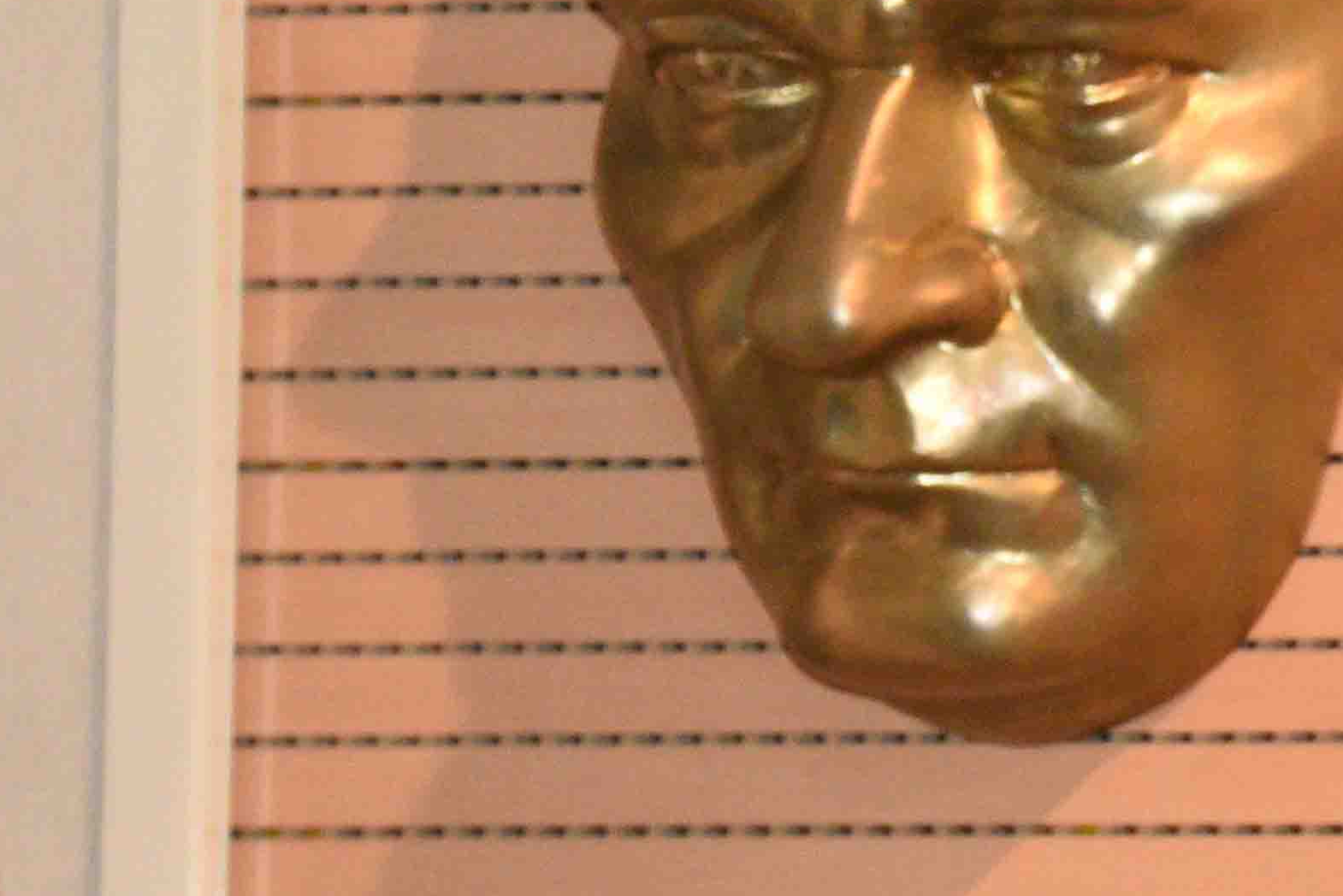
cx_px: 2798
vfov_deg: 2.6
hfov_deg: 3.9
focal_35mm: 525
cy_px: 378
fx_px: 19592
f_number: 6.3
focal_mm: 112
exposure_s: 1/60
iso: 3200
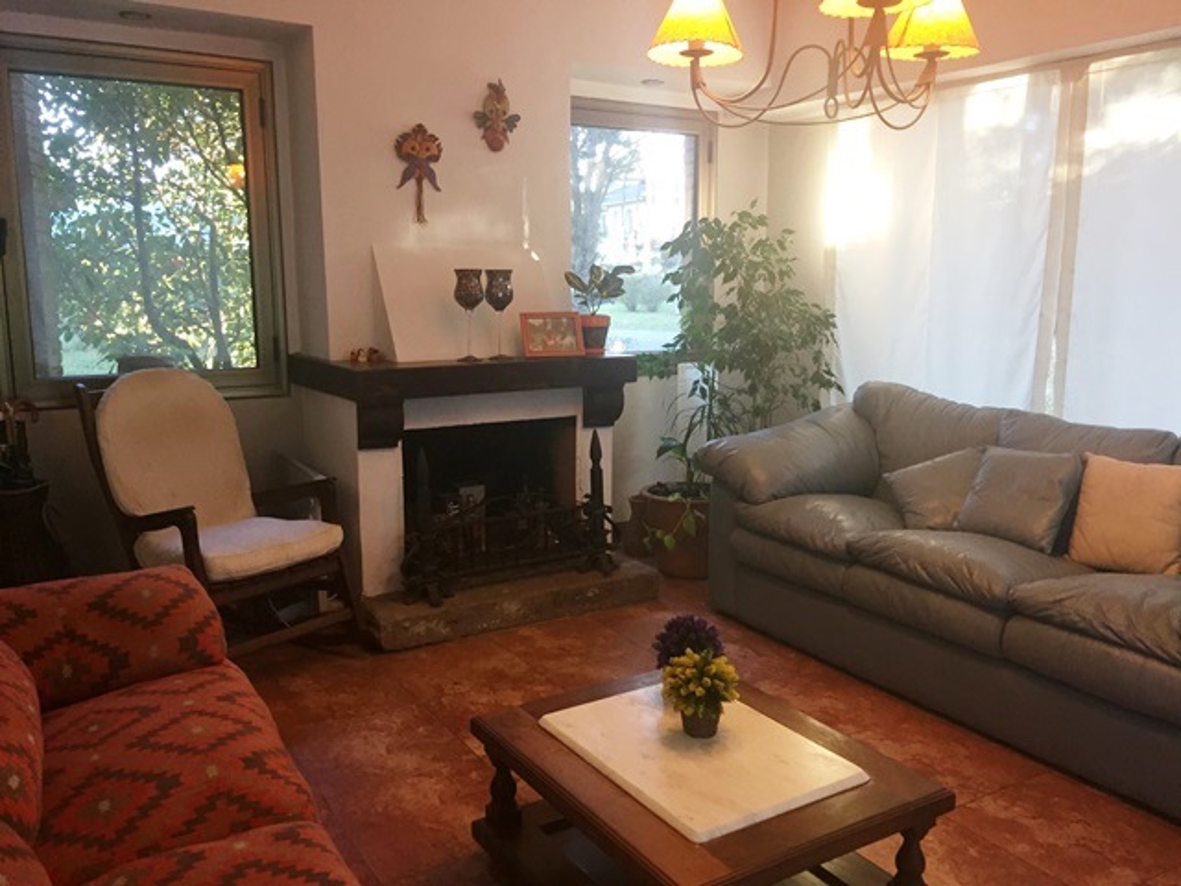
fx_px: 989
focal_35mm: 29
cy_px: 443
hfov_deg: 61.7
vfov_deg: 48.2
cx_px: 590
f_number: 2.2
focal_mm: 4.15
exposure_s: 1/33
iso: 160
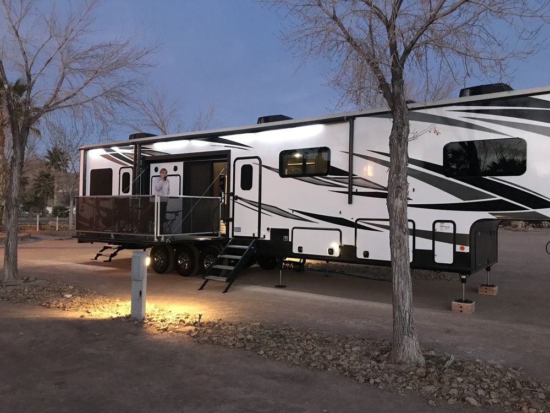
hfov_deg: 63.4
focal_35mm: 28
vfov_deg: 49.7
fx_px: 445
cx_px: 275
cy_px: 206
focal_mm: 3.99
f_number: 1.8
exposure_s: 1/4
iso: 100
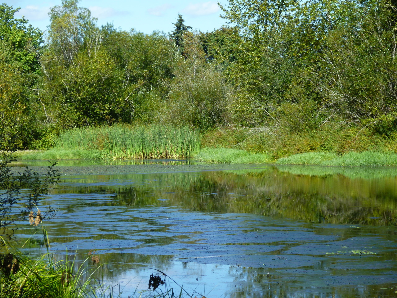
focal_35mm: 112
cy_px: 149
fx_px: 1284
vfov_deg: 13.2
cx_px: 198
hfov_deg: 17.6
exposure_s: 1/160
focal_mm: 20.2
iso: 80
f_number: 5.3
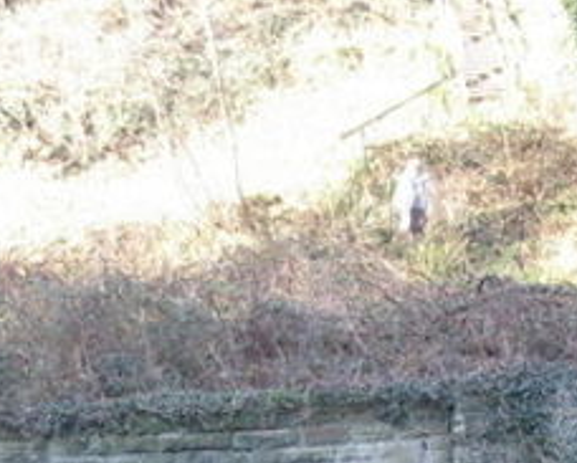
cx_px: 84
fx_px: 2052
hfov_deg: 15.9
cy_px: 678
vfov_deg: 12.3
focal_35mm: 120
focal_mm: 5.8
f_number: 2.6
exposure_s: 1/60
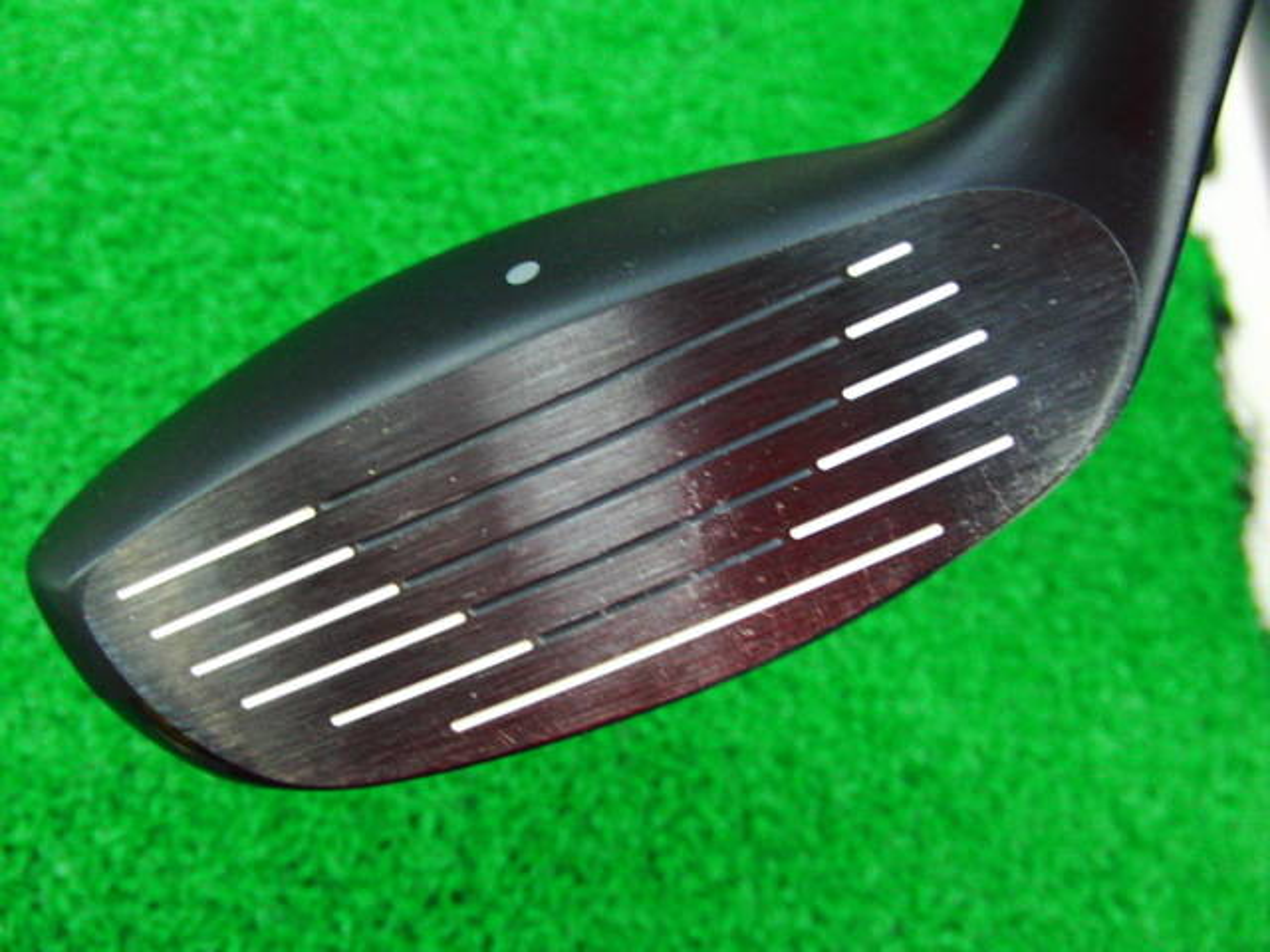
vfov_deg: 38.7
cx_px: 635
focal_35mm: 37
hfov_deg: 50.1
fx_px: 1357
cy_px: 476
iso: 400
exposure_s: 1/20
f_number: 3.6
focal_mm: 6.42
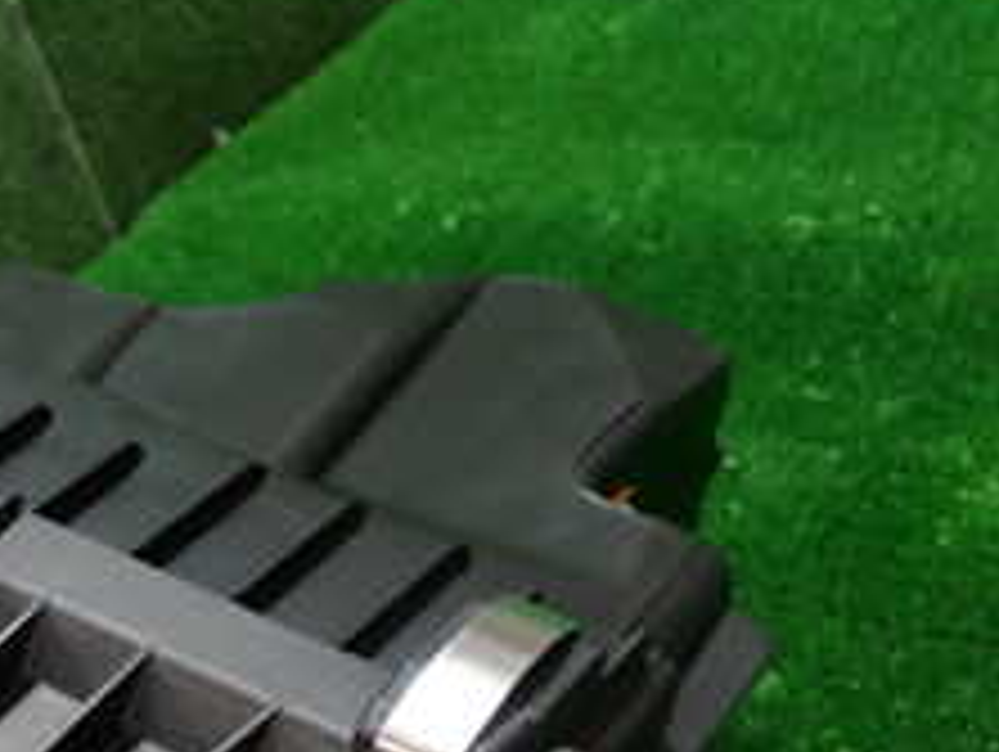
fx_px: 2340
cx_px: -346
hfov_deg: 21.5
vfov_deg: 17.4
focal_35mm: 81
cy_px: 910
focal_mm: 5.4
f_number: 2.3
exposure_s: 1/40
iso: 200
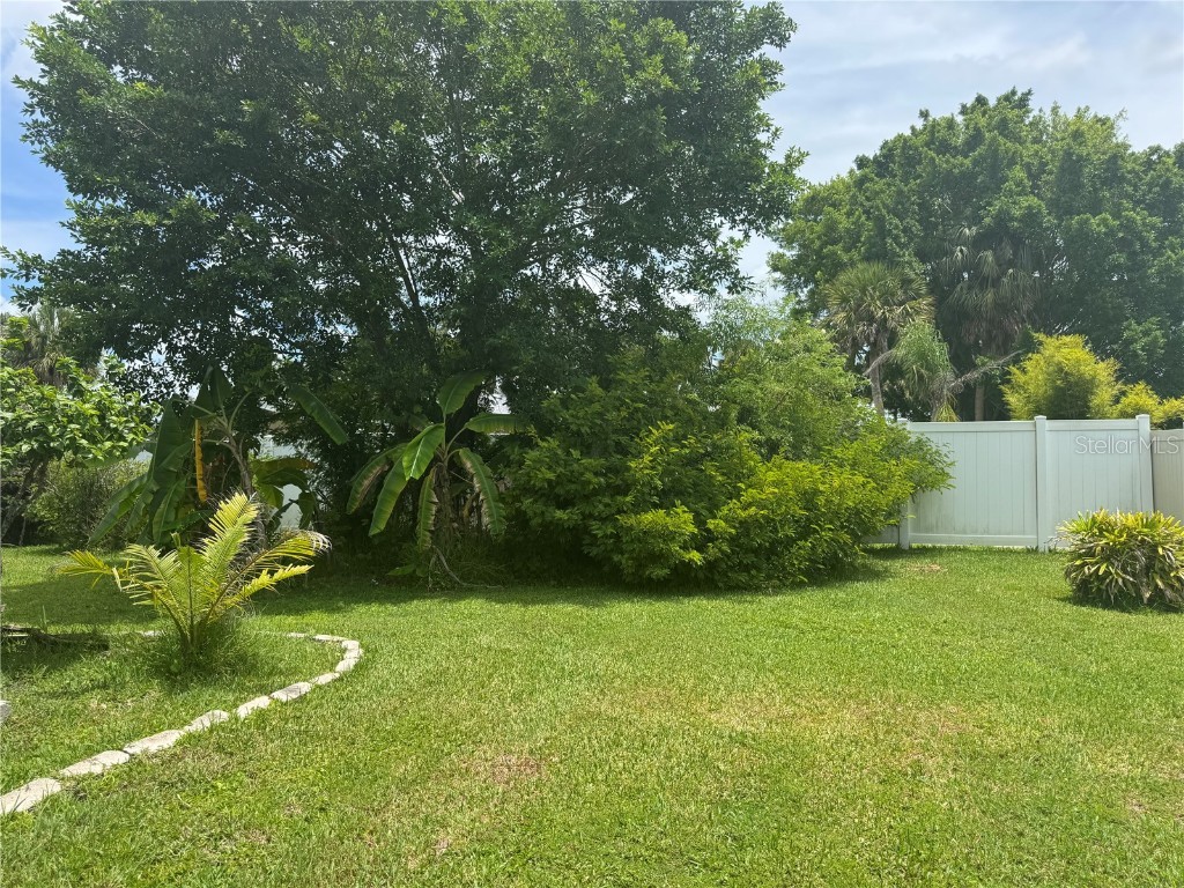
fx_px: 821
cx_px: 592
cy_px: 444
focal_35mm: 24
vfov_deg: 56.8
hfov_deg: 71.6
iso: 80
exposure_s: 1/2710
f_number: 1.78
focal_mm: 6.76
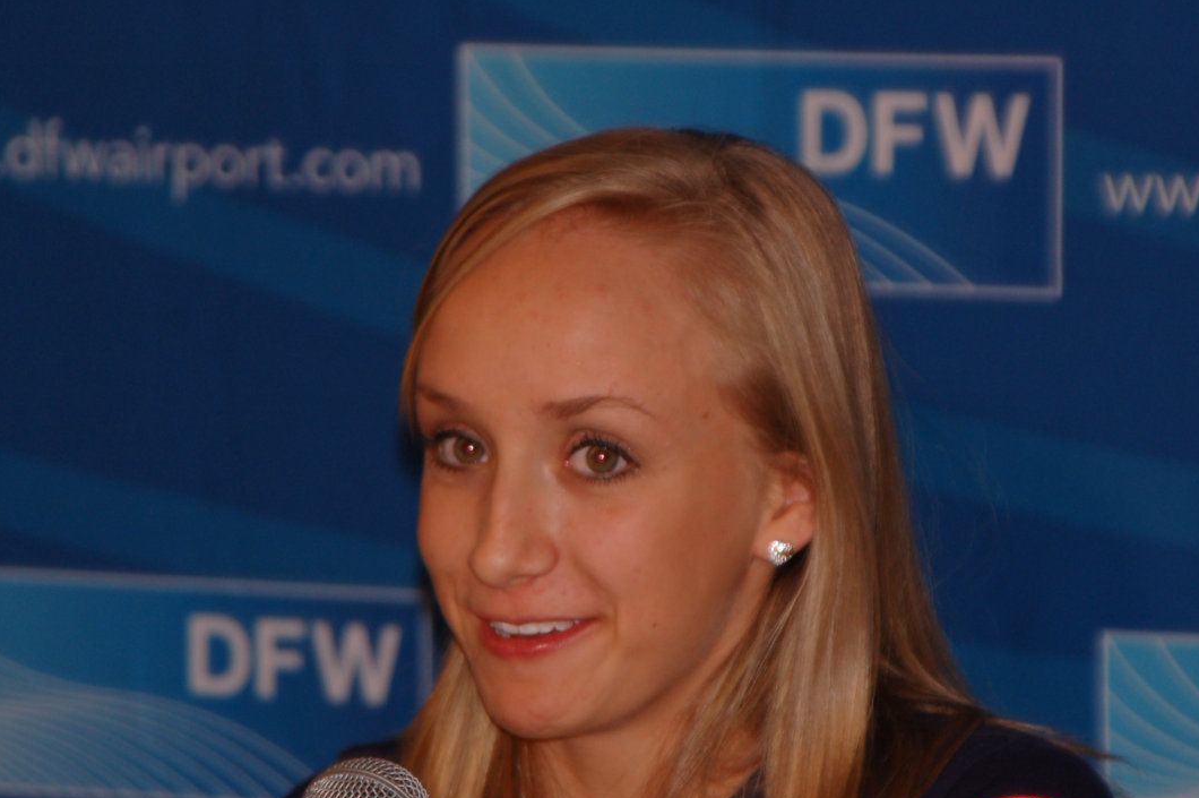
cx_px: 666
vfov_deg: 4.5
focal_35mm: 308
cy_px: 460
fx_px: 10250
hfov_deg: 6.7
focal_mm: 170
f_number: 6.3
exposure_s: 1/60
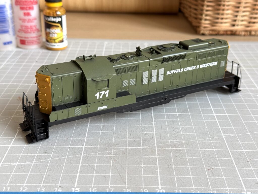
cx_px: 129
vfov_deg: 30.3
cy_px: 97
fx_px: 358
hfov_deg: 39.7
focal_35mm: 48
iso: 100
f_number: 1.78
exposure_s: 1/72
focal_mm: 6.76
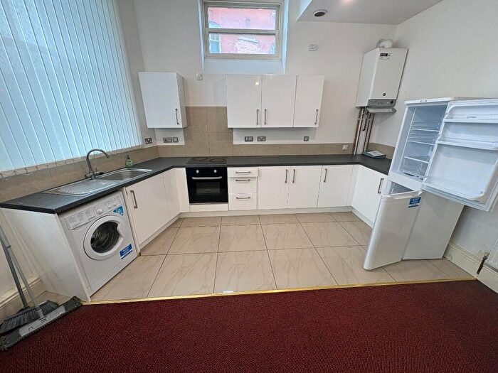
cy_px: 186
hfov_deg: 102.1
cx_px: 249
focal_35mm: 14
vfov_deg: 85.7
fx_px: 201
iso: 125
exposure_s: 1/50
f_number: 2.2
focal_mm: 2.22
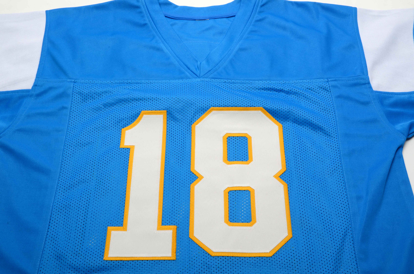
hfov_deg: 41.2
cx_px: 207
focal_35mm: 48
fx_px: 551
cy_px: 137
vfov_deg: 28.0
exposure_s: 1/160
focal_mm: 32
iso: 200
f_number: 22
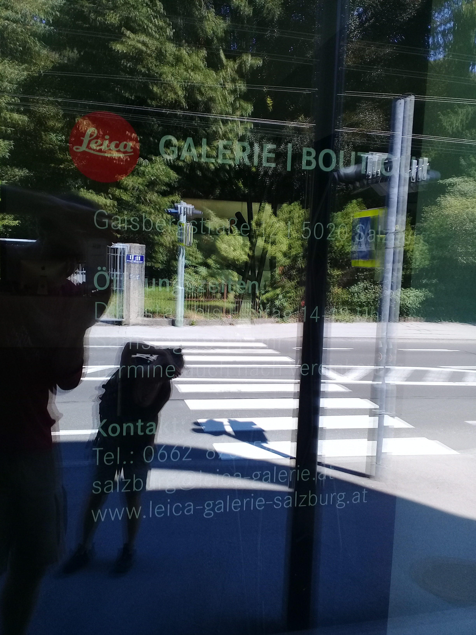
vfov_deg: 58.4
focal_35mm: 31
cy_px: 318
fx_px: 568
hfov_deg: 45.4
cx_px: 238
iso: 50
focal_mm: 3.3
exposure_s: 1/173
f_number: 2.2
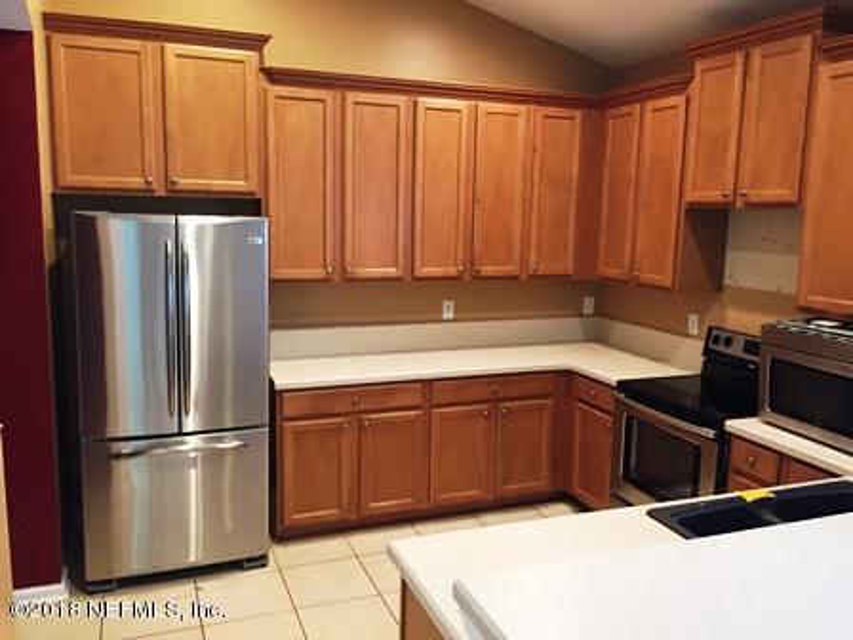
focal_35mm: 29
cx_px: 426
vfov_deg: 48.2
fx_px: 715
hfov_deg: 61.7
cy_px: 320
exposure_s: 1/30
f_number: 2.2
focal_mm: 4.15
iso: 160
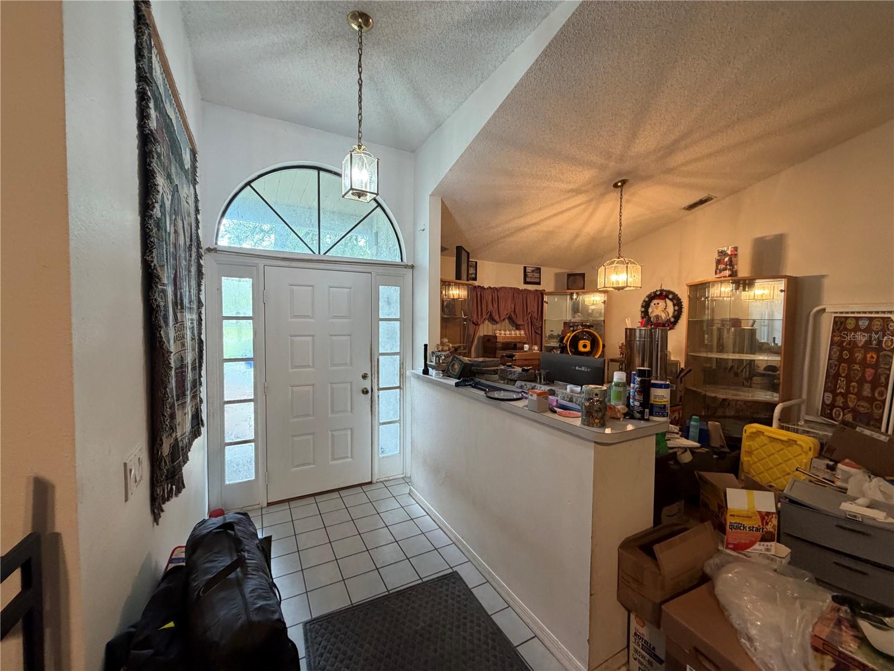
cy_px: 336
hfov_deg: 102.1
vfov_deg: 85.7
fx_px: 362
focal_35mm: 14
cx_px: 447
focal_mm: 2.22
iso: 250
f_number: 2.2
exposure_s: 1/60
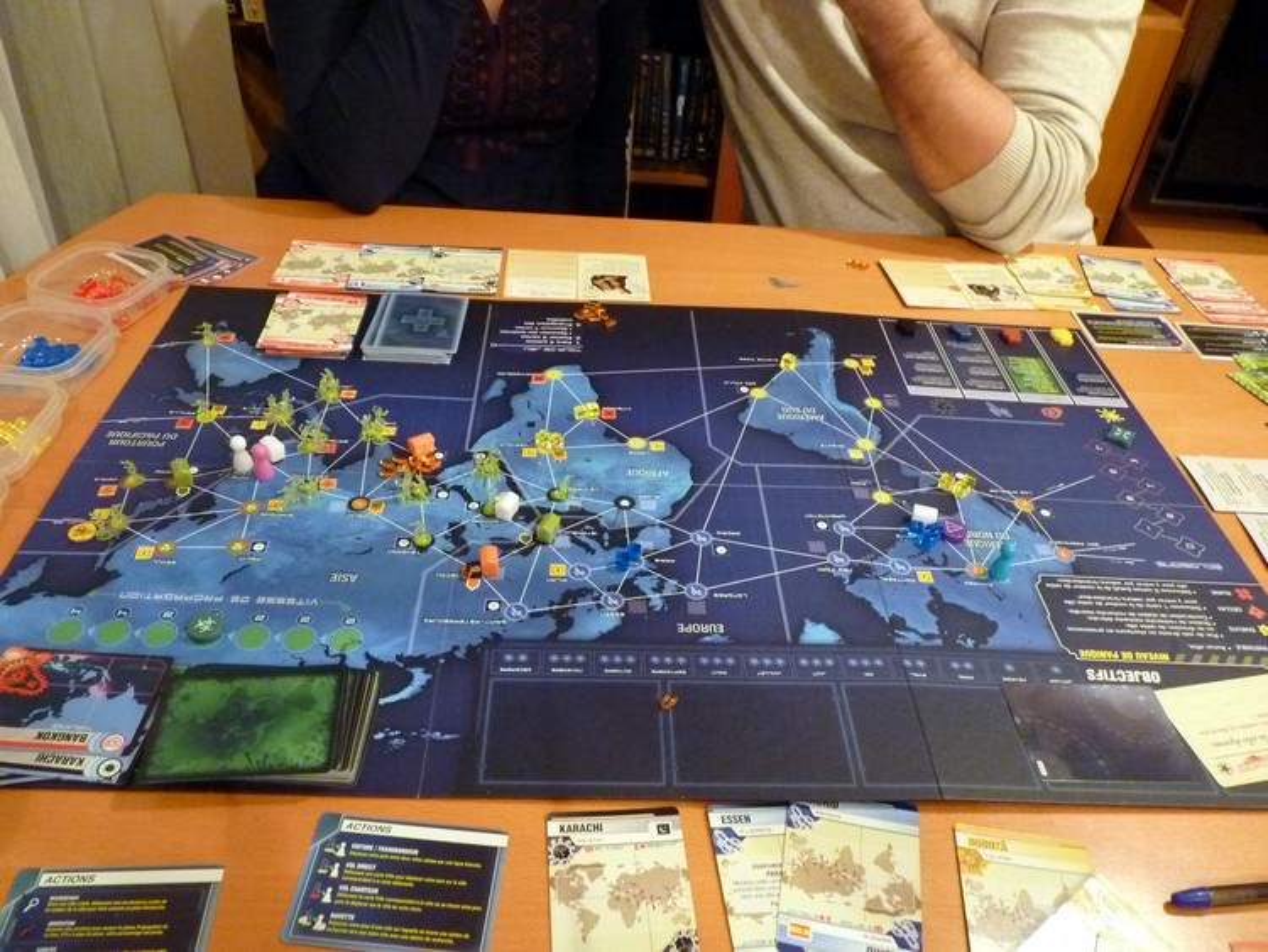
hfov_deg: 65.3
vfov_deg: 51.4
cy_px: 476
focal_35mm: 27
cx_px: 634
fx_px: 989
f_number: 2.8
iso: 800
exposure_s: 1/13
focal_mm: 4.8
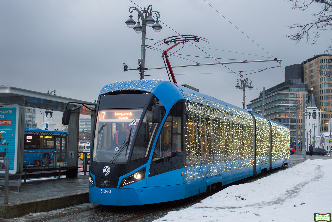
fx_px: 360
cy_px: 111
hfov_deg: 49.6
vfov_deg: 34.2
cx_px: 166
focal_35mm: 39
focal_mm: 26
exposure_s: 1/25
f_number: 4.2
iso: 100
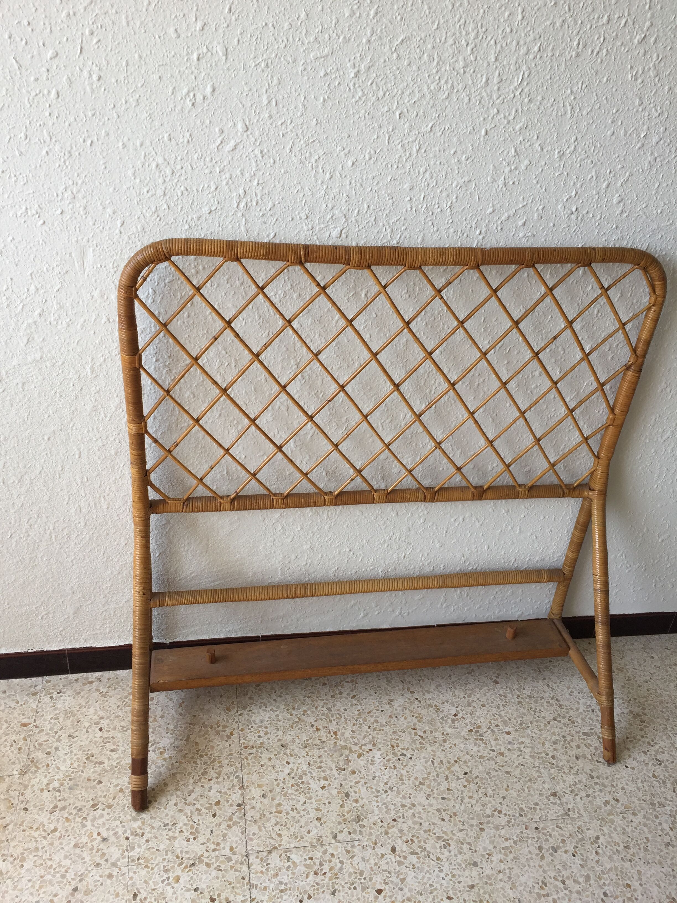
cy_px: 452
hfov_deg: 48.2
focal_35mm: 29
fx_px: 756
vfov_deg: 61.7
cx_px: 338
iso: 32
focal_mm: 4.15
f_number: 2.2
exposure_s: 1/257
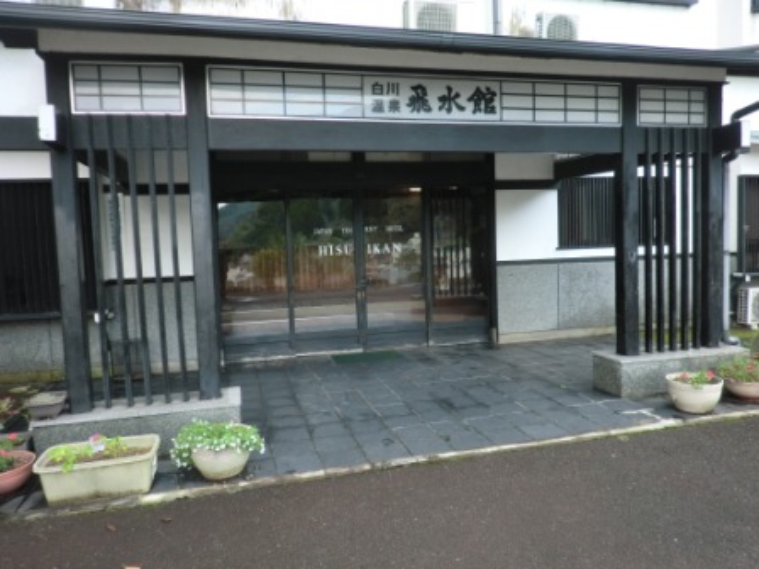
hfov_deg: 67.3
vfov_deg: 53.1
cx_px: 380
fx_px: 570
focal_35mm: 26
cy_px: 284
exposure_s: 1/60
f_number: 2.8
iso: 64
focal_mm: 4.7
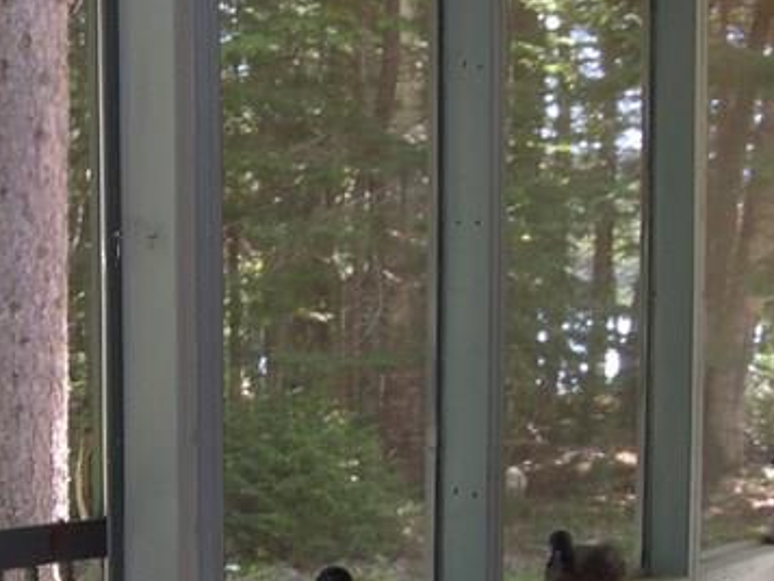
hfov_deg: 17.6
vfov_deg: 13.4
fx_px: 2438
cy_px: 551
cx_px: 15
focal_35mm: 109
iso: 100
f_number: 2.8
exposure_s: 1/30
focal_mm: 8
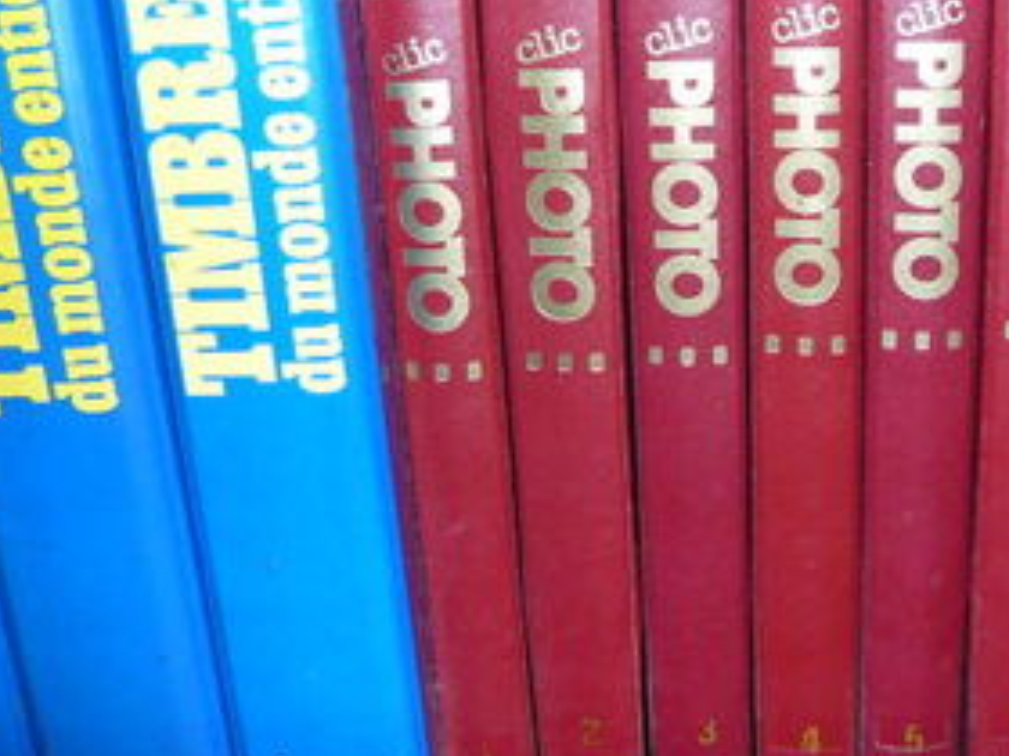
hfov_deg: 39.0
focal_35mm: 48
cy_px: 238
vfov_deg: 30.0
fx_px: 1399
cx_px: 699
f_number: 2.8
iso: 100
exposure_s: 1/30
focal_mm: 4.6
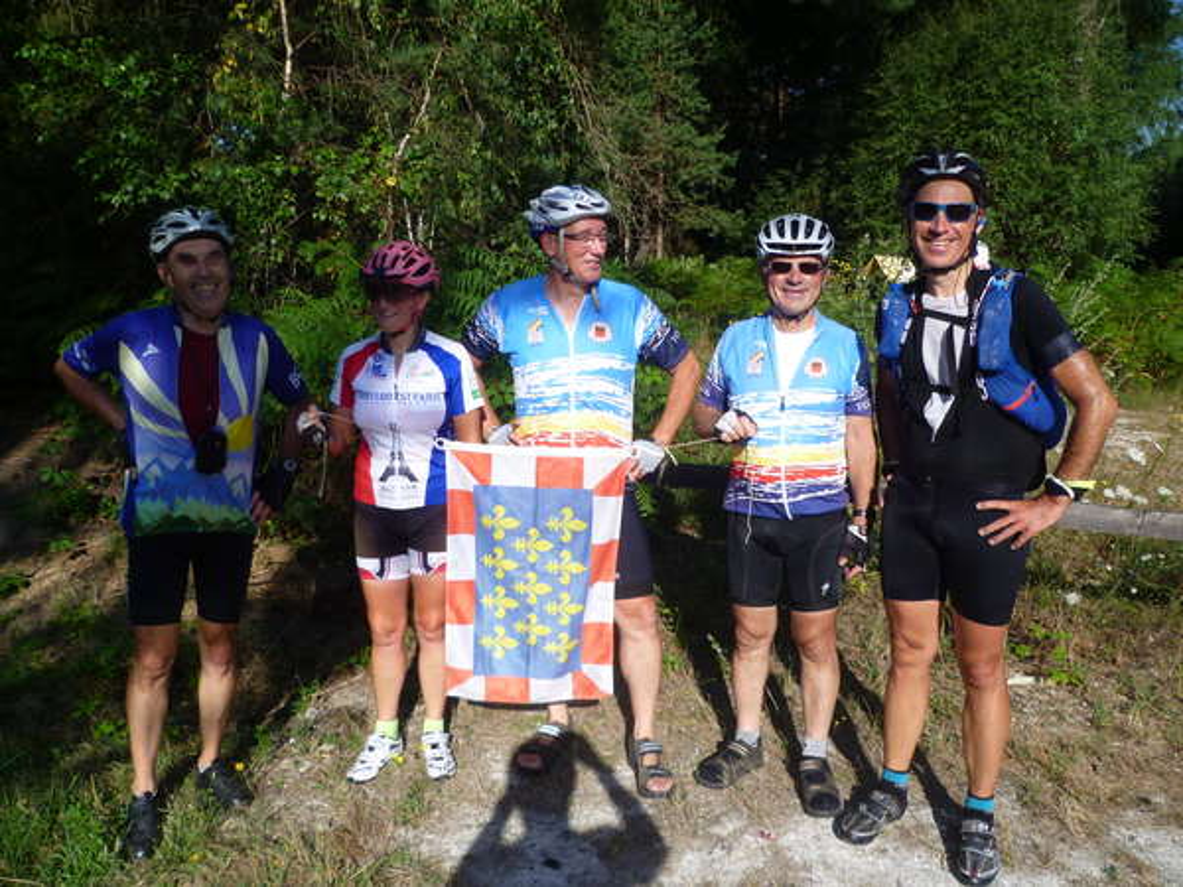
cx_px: 592
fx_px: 957
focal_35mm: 28
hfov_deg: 63.4
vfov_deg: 49.7
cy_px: 444
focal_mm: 5
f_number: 2.8
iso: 80
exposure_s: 1/1000
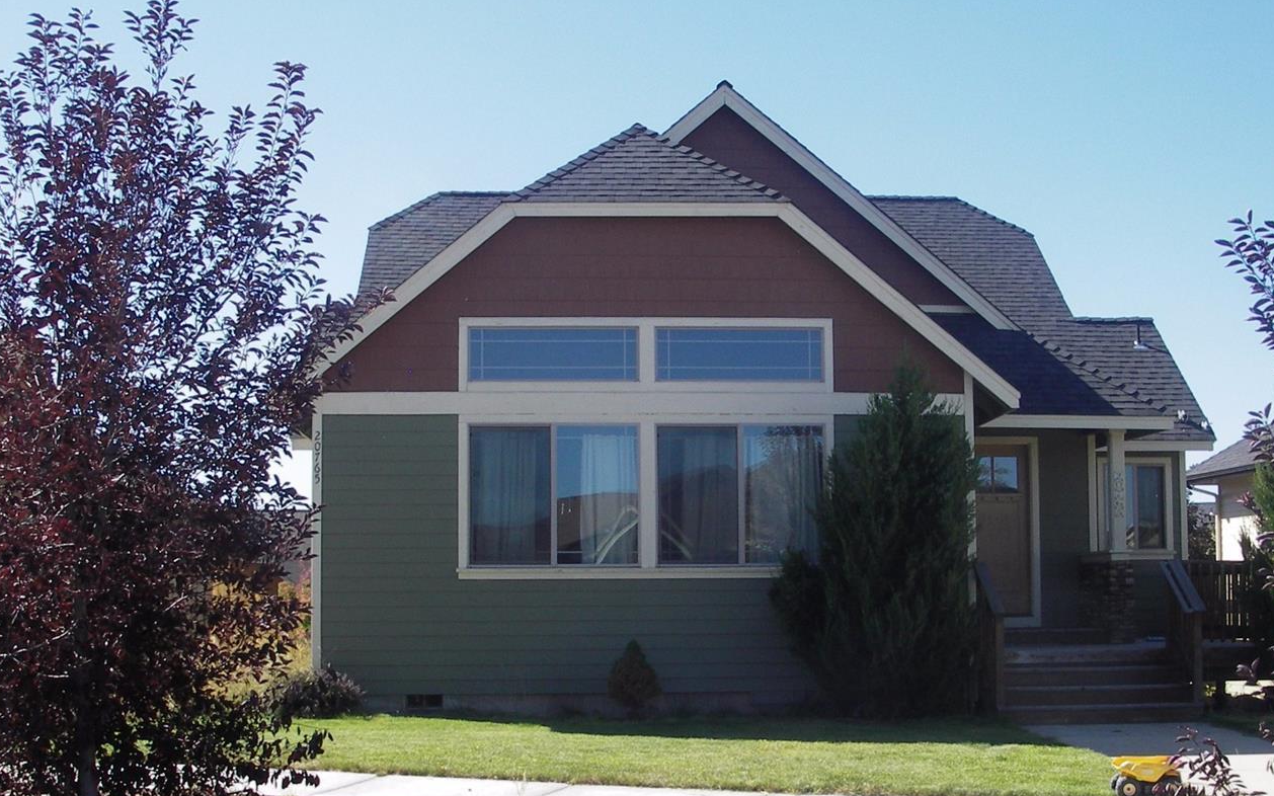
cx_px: 669
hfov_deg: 41.8
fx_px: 1666
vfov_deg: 26.9
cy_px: 434
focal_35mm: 48
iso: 50
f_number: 6.6
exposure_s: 1/100
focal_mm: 6.3
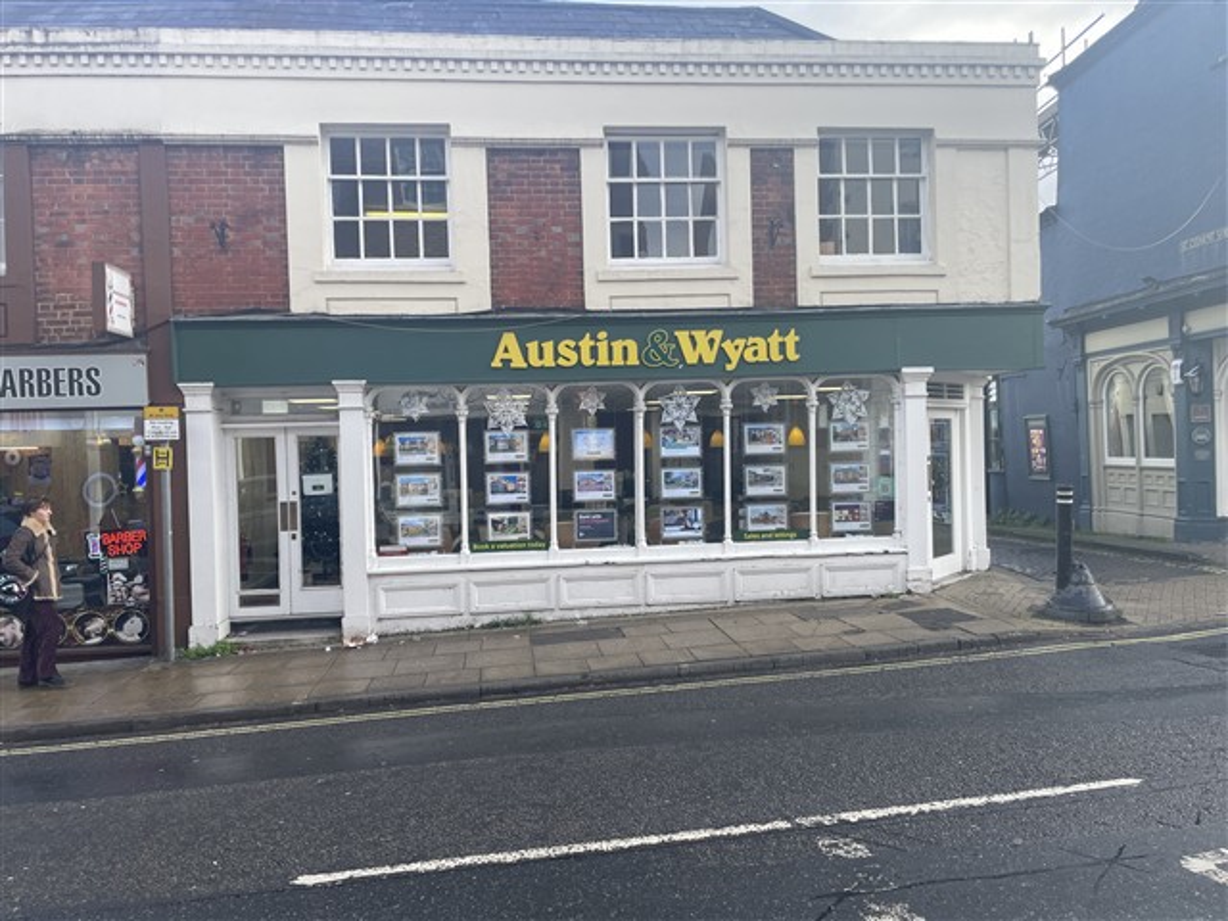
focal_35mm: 26
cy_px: 460
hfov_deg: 67.3
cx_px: 614
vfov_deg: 53.1
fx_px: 922
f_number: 1.6
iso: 32
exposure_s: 1/643
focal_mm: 4.2
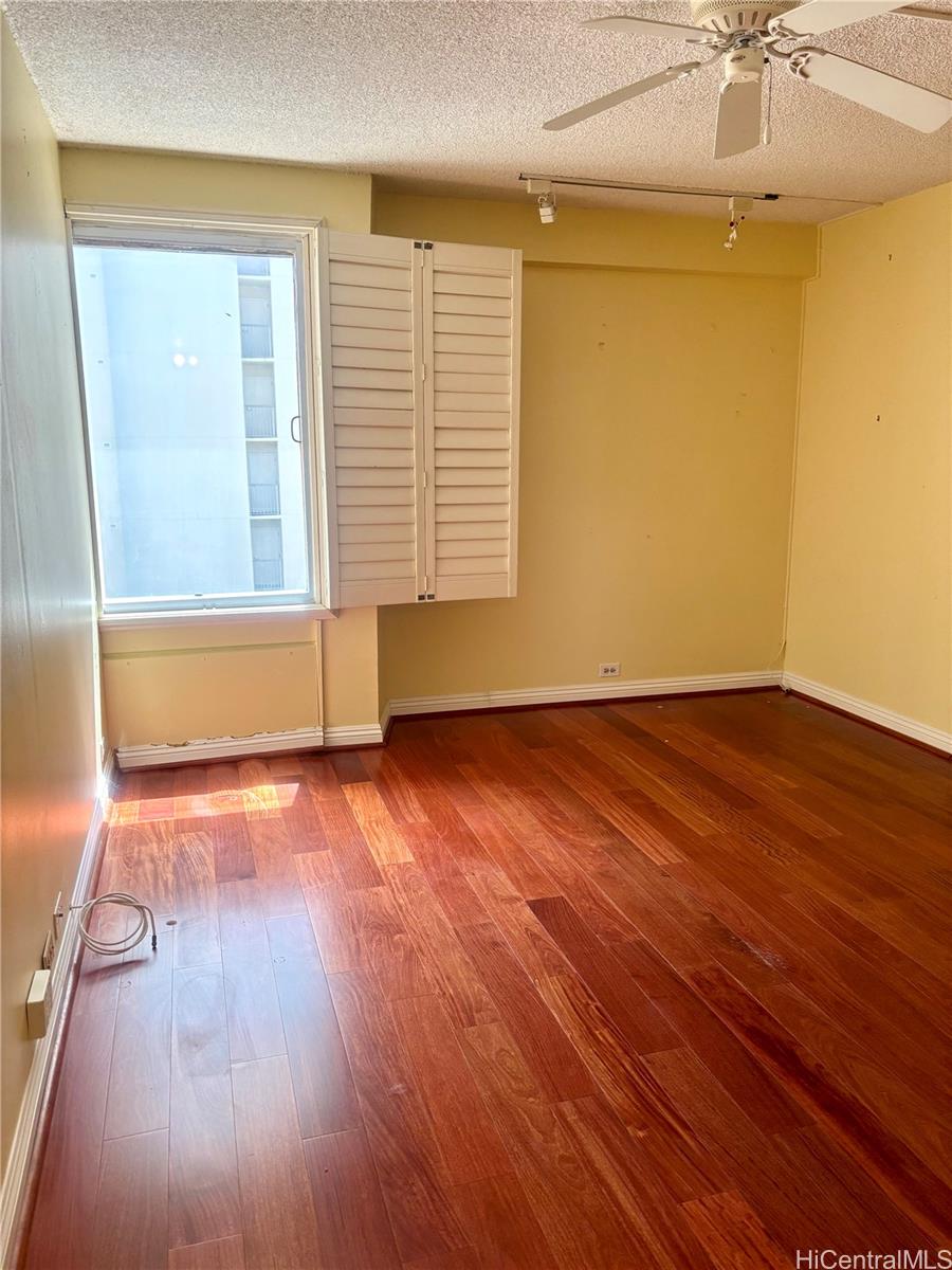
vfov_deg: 67.3
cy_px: 635
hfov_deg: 53.1
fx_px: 953
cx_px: 476
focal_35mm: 26
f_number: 1.6
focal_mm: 5.96
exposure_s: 1/120
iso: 125
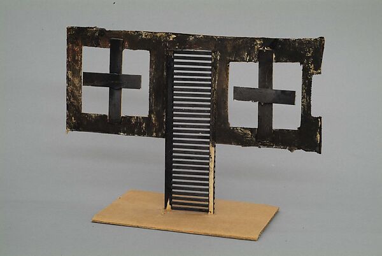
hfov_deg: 27.0
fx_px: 797
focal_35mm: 75
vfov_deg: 18.2
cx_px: 191
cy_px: 128
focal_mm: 50
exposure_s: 1
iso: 100
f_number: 16
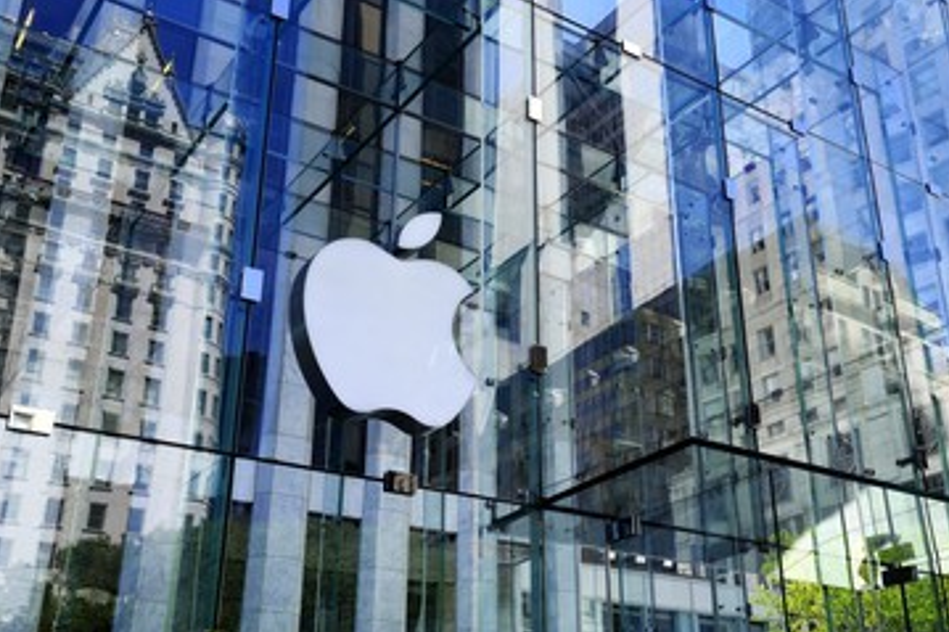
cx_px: 543
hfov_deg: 47.3
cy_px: 309
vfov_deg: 32.6
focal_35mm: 41
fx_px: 1080
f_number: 7.1
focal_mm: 35
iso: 200
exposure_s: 1/200
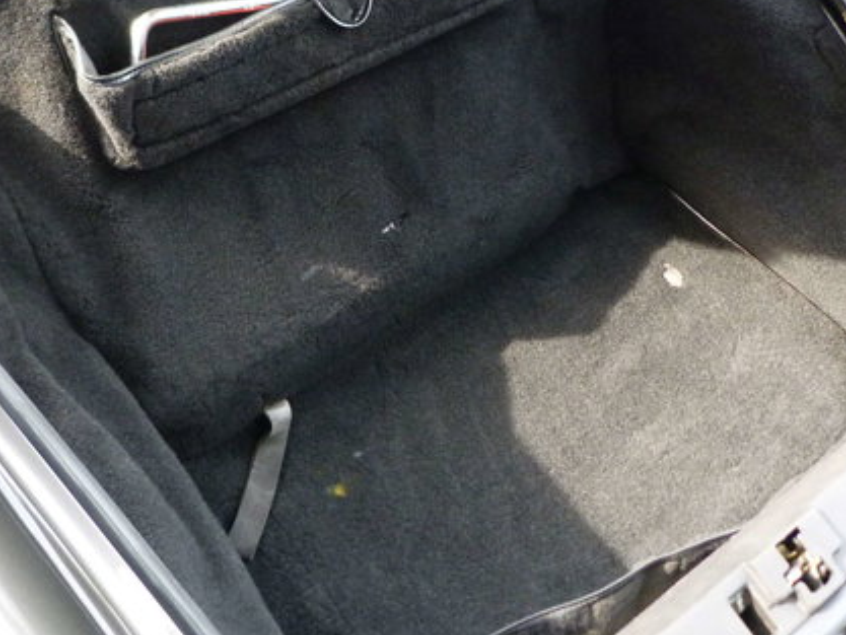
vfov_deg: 30.8
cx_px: 369
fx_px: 1125
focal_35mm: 46
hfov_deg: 41.2
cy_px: 132
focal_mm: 4.5
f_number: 2.8
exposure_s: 1/60
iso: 250
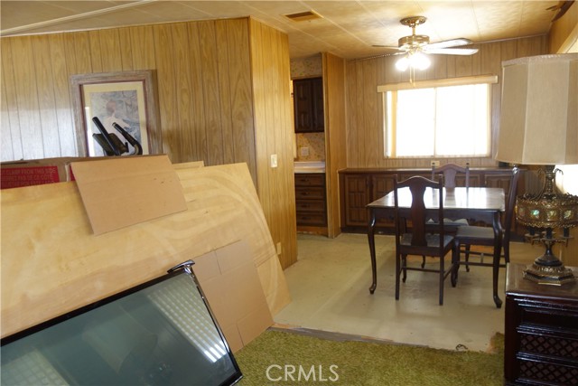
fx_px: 450
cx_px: 289
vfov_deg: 46.4
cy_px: 193
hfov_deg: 65.5
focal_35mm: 28
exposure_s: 1/30
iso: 160
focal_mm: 10.4
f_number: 1.8
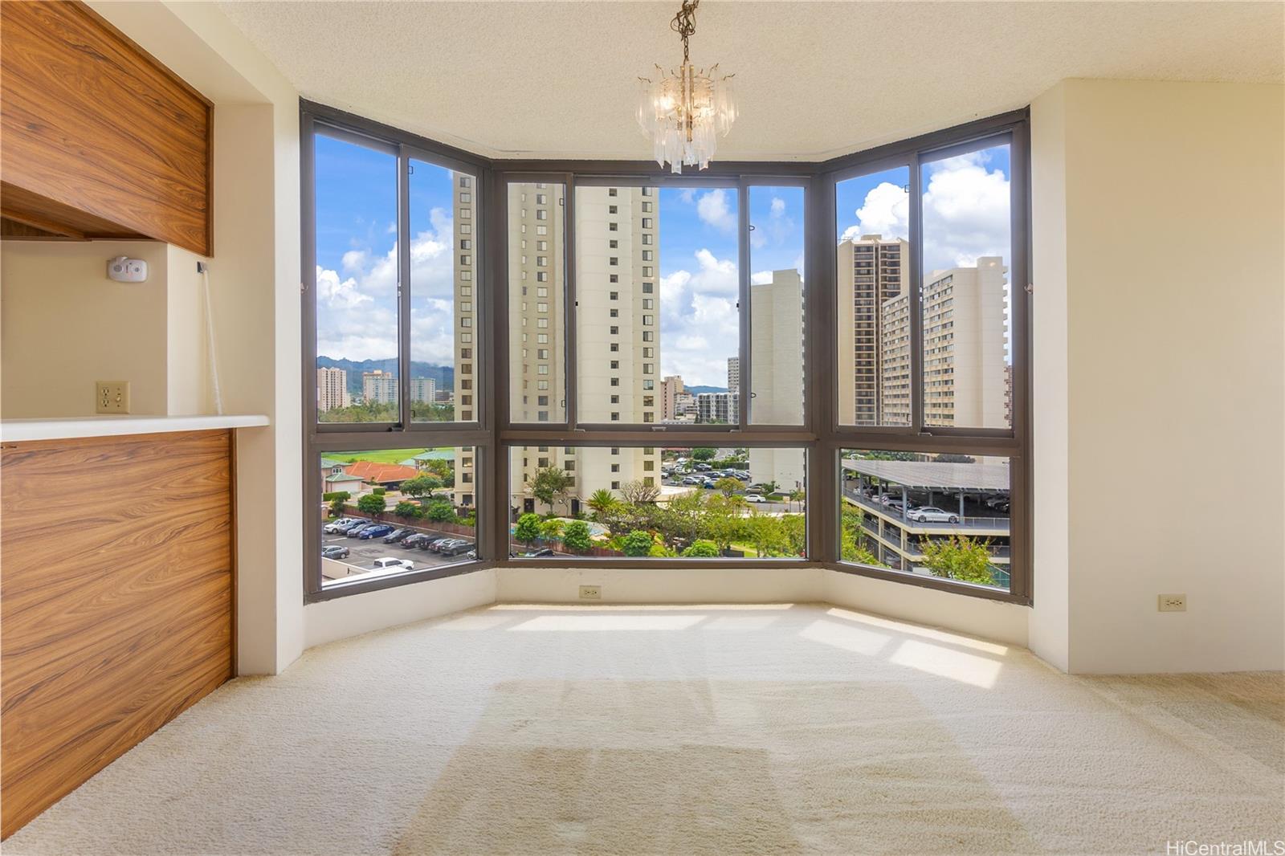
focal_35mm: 18
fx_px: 642
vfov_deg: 67.4
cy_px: 428
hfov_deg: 90.0
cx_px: 642
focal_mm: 12
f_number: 8
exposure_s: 1/40
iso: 100
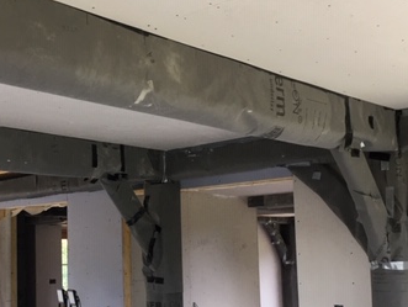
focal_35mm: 56
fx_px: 661
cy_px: 194
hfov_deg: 33.8
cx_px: 115
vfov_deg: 26.1
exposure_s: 1/33
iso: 50
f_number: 2.2
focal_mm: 4.15
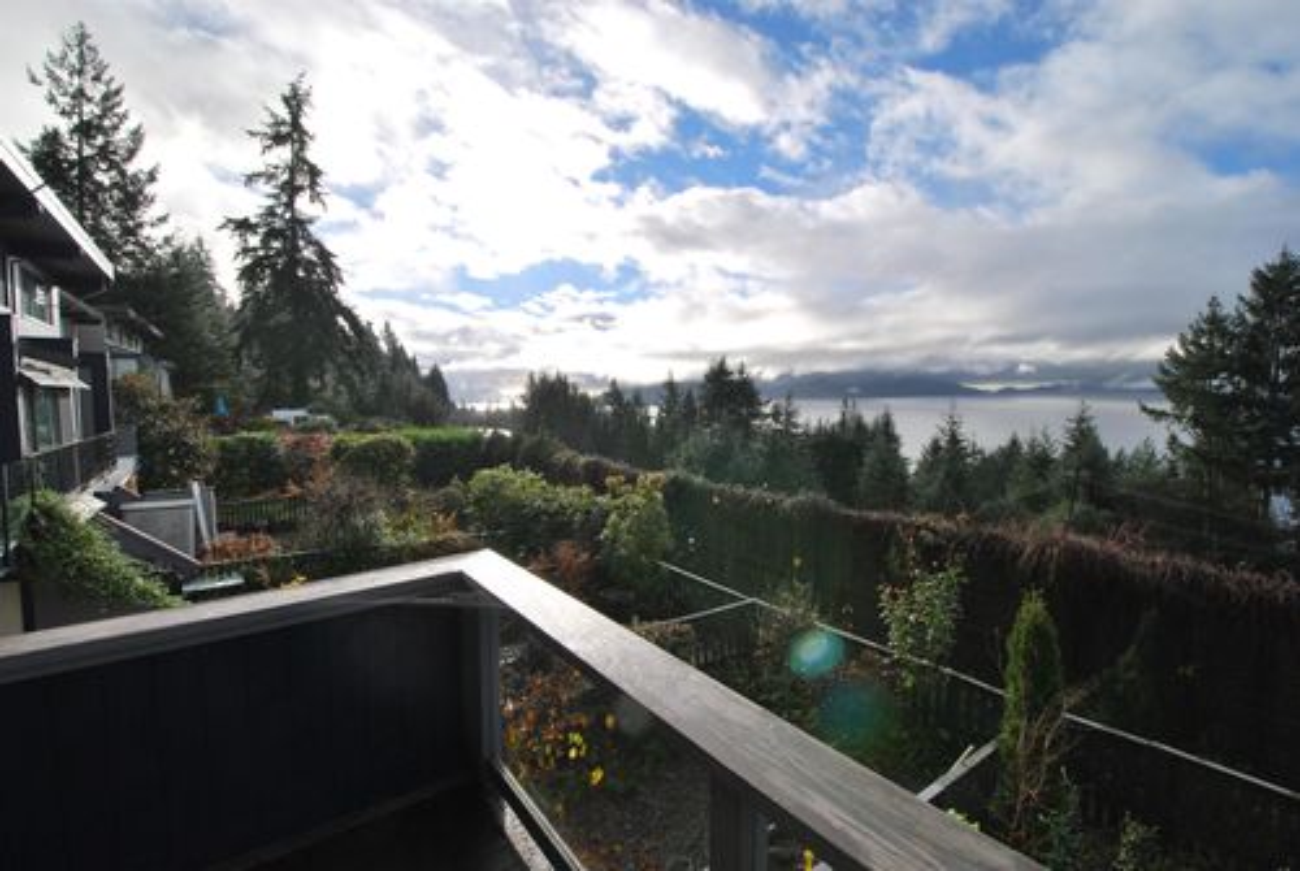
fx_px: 542
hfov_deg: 100.3
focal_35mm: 15
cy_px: 436
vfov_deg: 77.5
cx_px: 650
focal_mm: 10
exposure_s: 1/320
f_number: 9
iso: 100
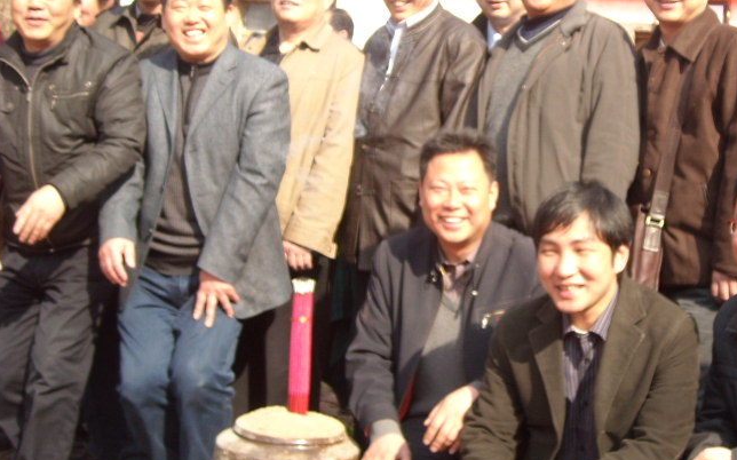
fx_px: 1185
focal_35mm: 59
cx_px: 565
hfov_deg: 33.8
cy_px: 164
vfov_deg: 21.9
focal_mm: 5.7
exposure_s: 1/272
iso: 64
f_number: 2.8
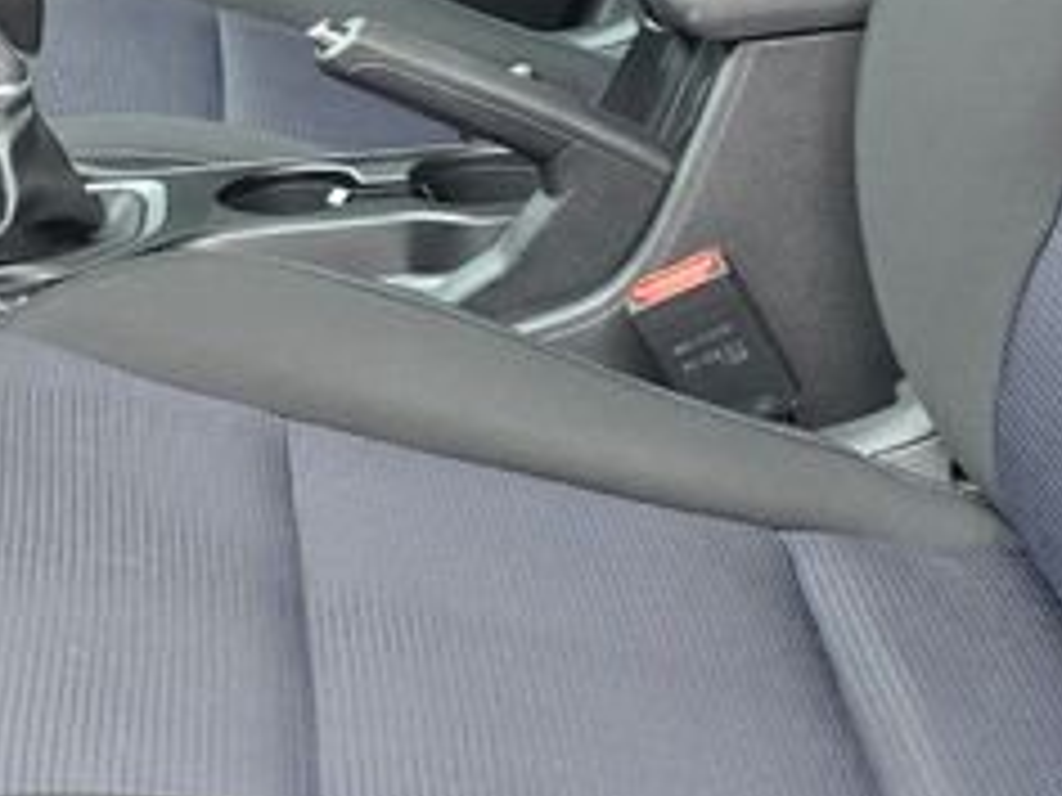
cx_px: 27
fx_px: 3068
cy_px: -31
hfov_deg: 19.1
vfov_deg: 14.5
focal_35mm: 100
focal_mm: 6.3
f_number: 1.7
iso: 125
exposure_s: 1/180
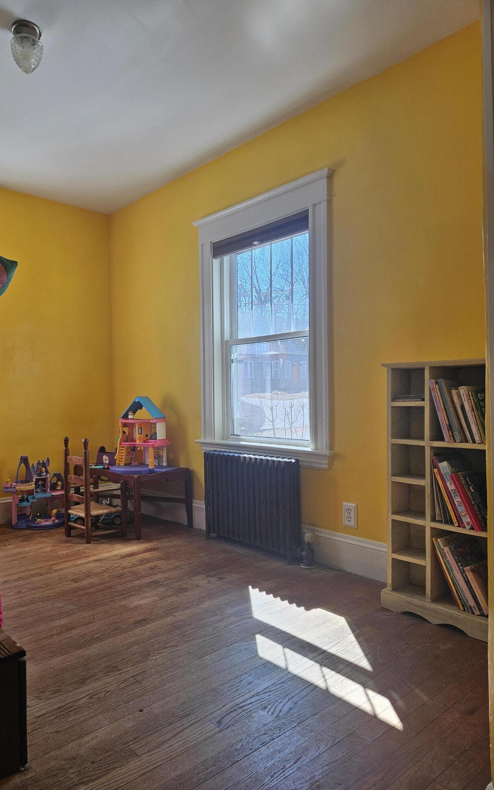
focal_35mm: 25
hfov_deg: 48.9
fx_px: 538
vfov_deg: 72.5
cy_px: 393
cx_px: 191
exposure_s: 1/120
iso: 32
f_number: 1.8
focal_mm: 5.4
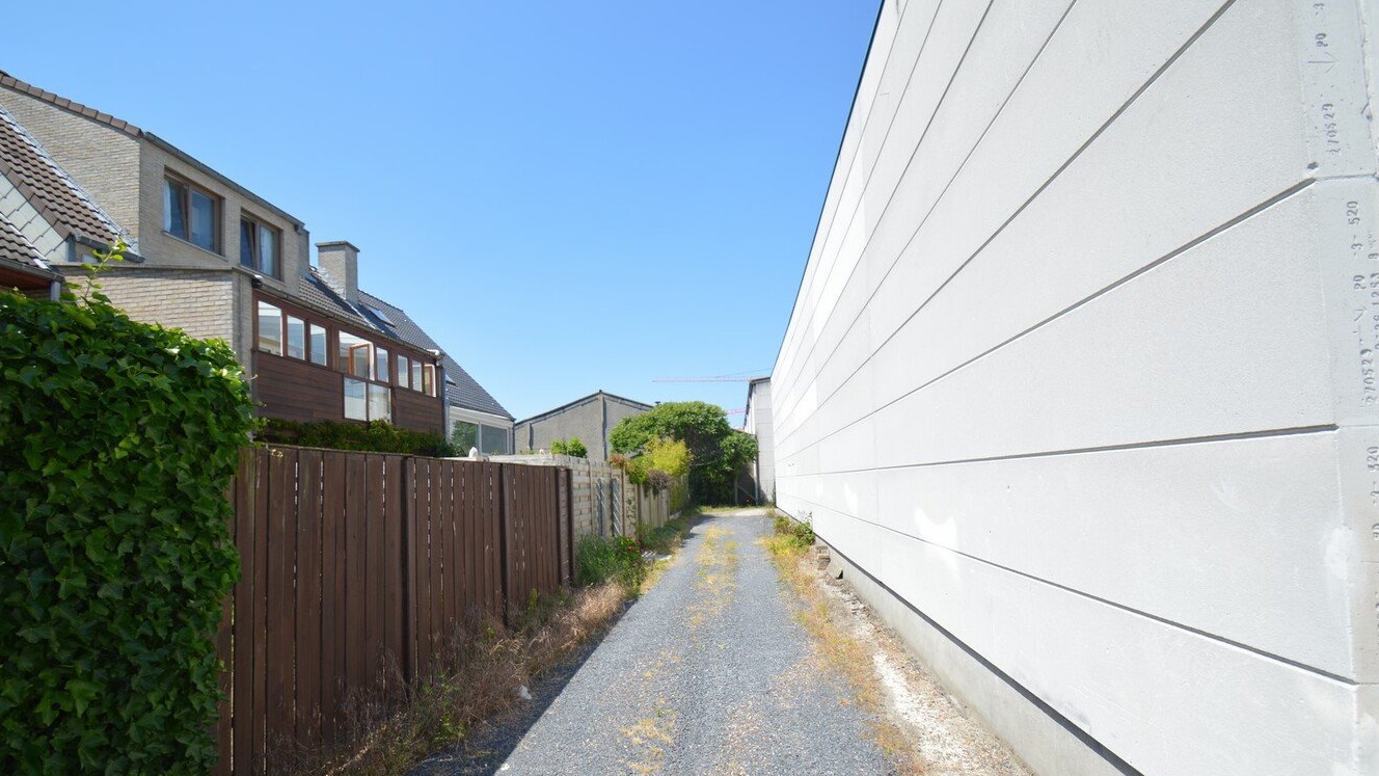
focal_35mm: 16
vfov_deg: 66.6
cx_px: 688
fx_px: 585
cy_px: 453
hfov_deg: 99.4
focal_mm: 10
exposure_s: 1/200
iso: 100
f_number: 7.1
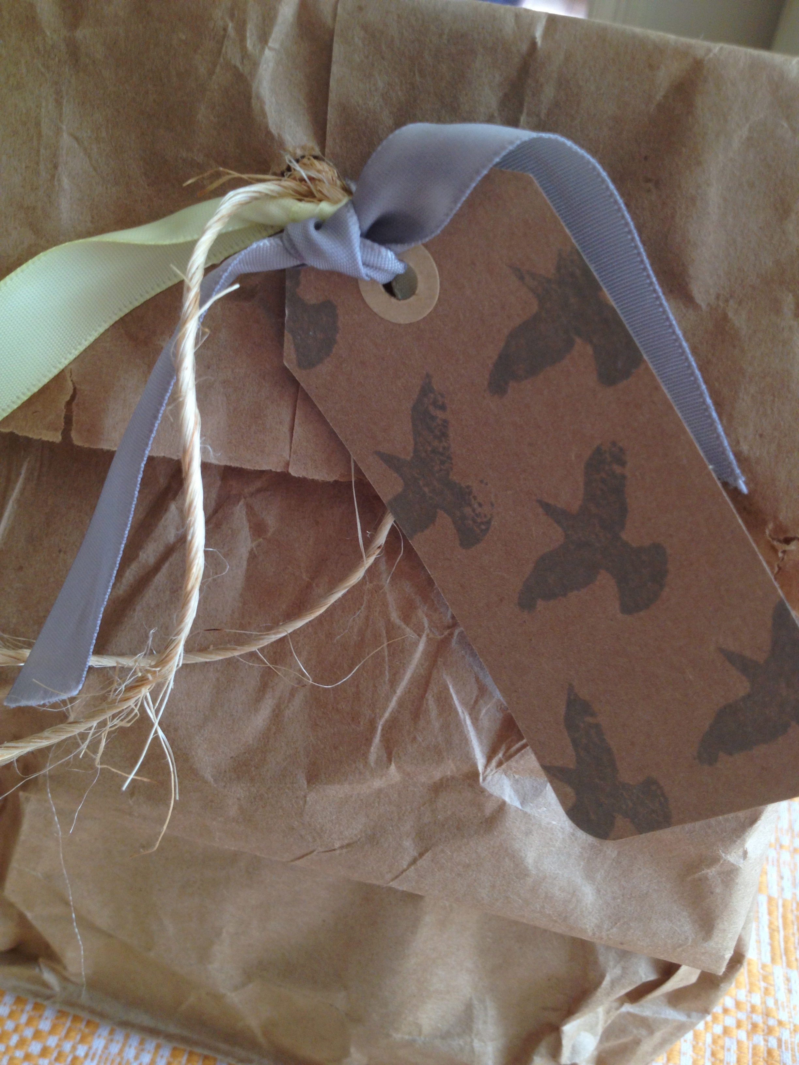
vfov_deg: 52.6
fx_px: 1077
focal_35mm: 35
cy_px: 532
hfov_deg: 40.7
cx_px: 400
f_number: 2.4
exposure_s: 1/24
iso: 50
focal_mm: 4.28
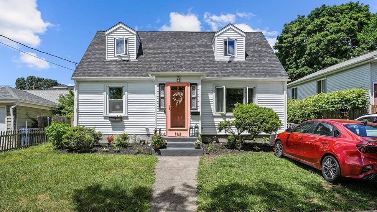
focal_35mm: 24
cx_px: 182
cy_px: 123
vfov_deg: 47.5
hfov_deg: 76.3
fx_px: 240
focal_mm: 22
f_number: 9
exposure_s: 1/800
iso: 320
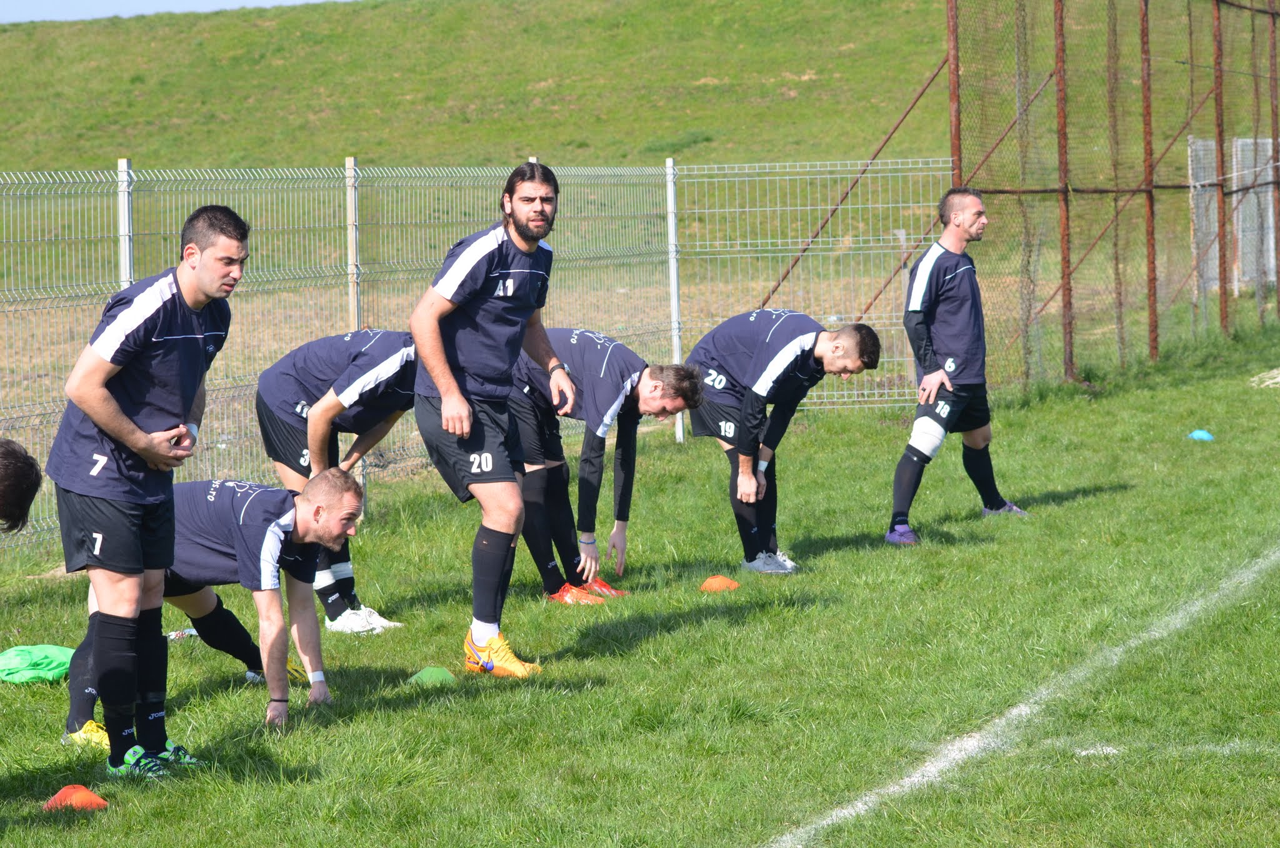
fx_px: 3726
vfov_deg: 13.0
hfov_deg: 19.5
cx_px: 640
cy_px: 424
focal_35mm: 105
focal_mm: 70
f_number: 6.3
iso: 200
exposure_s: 1/640
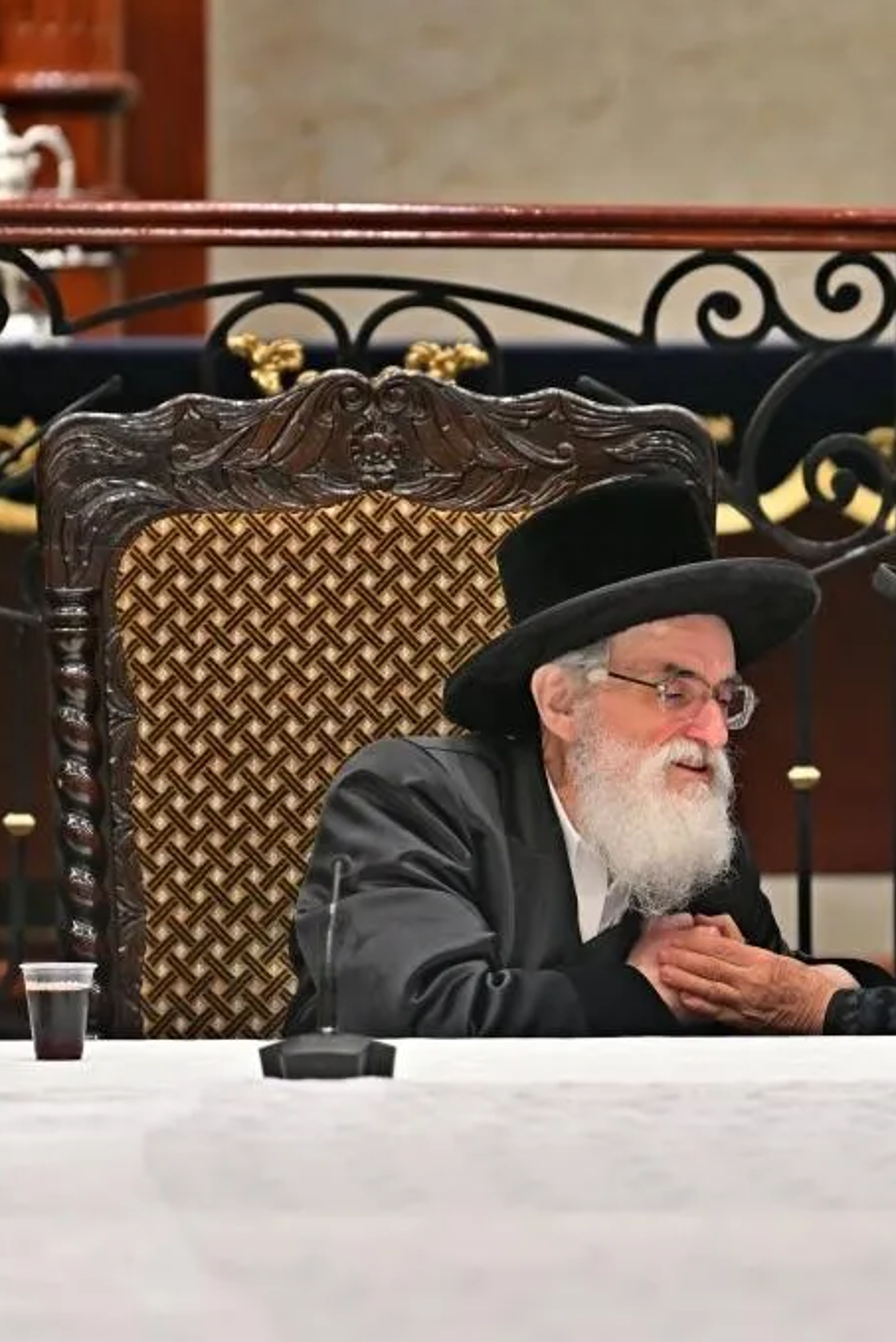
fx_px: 16865
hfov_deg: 3.0
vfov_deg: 4.6
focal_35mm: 452
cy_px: 672
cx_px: 805
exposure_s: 1/400
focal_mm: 200
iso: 250
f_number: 2.8
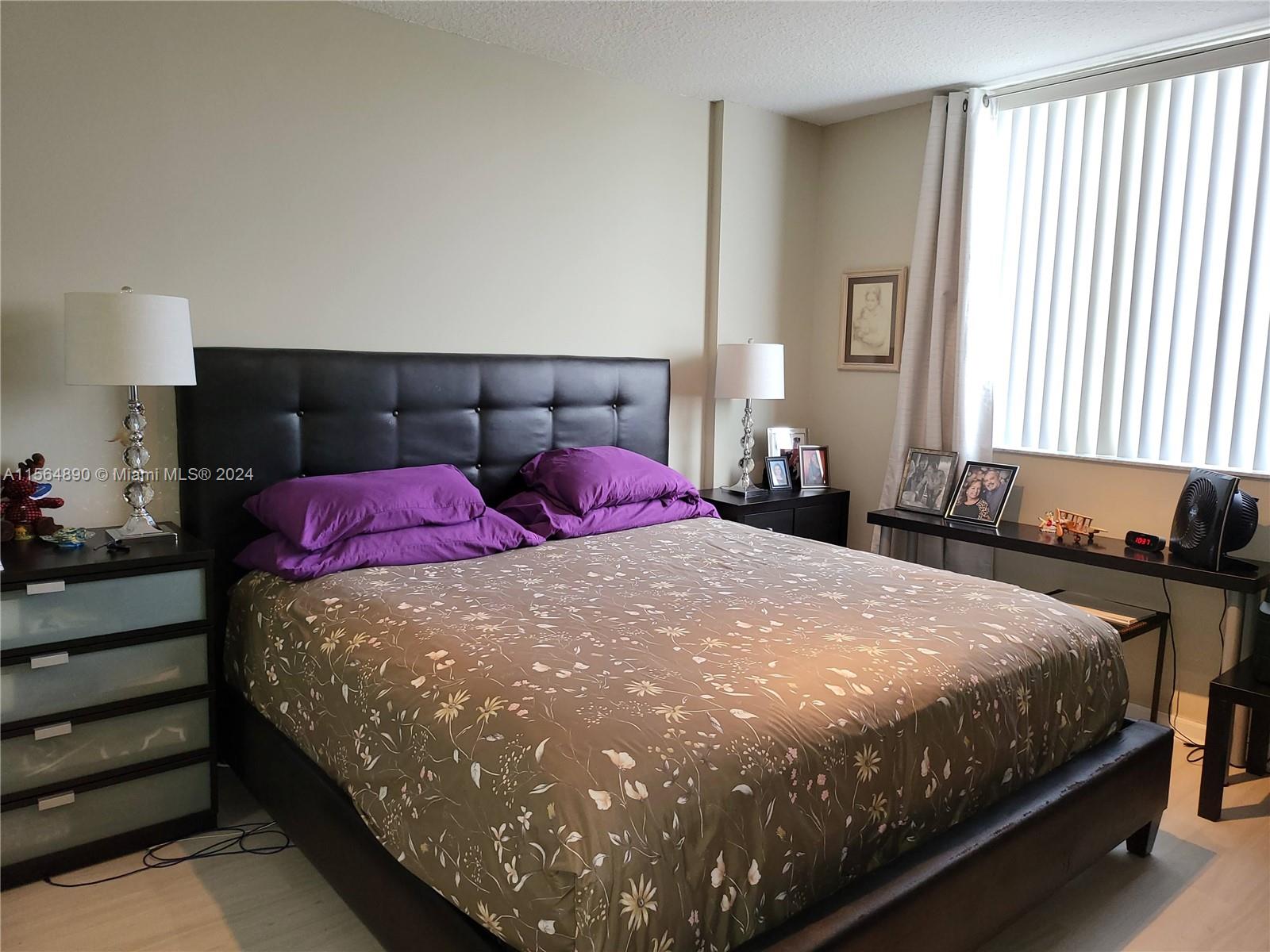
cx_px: 635
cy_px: 476
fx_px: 881
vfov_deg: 56.8
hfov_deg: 71.6
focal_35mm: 24
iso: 100
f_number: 1.8
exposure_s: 1/40
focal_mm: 5
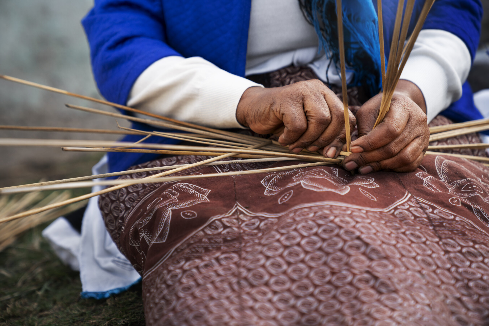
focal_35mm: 70
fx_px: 951
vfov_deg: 19.5
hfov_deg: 28.8
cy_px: 163
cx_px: 244
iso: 250
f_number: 3.2
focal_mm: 70
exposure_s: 1/1000
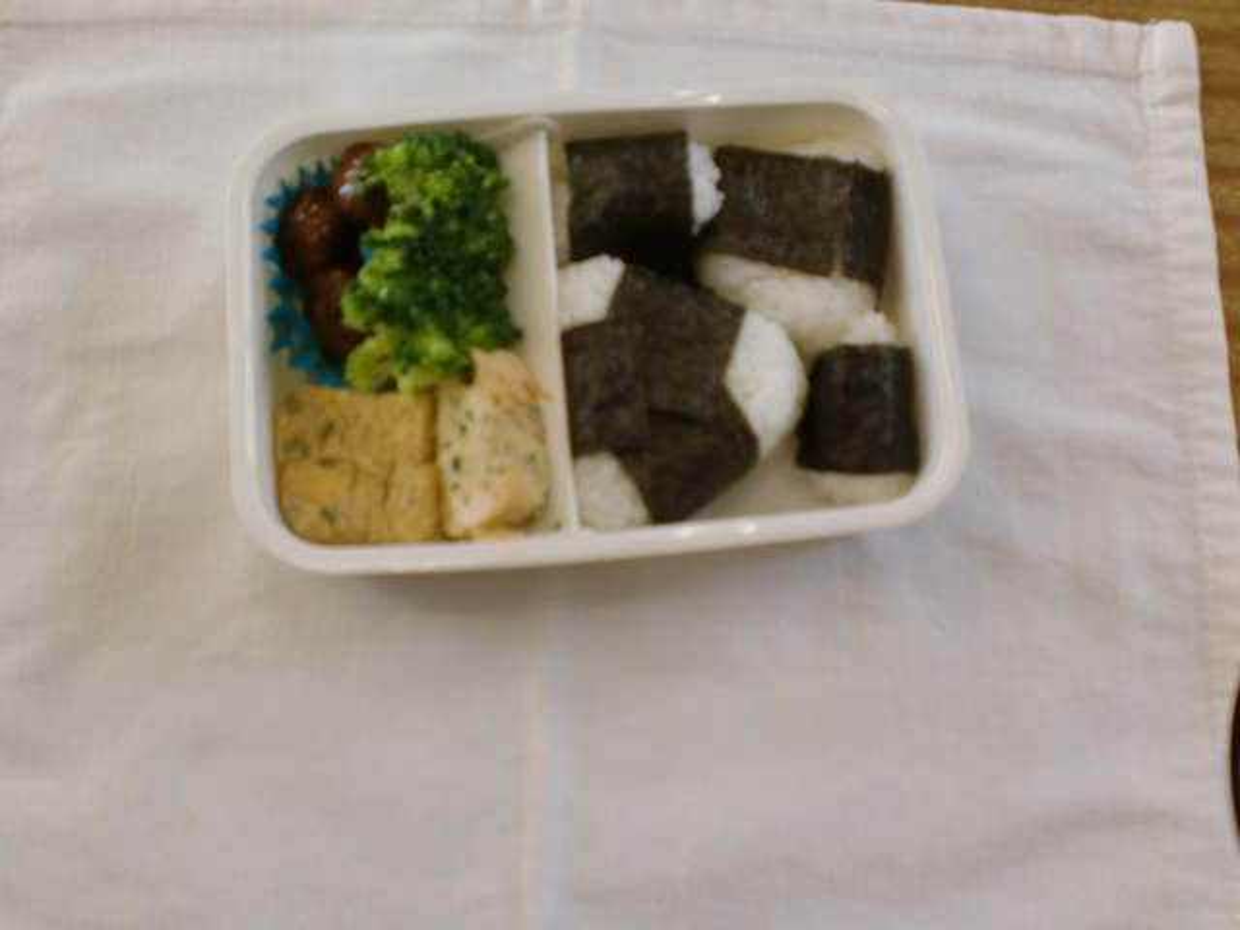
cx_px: 620
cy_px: 465
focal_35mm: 35
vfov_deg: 40.7
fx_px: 1254
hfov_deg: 52.6
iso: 64
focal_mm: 6.3
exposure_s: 1/80
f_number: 3.1
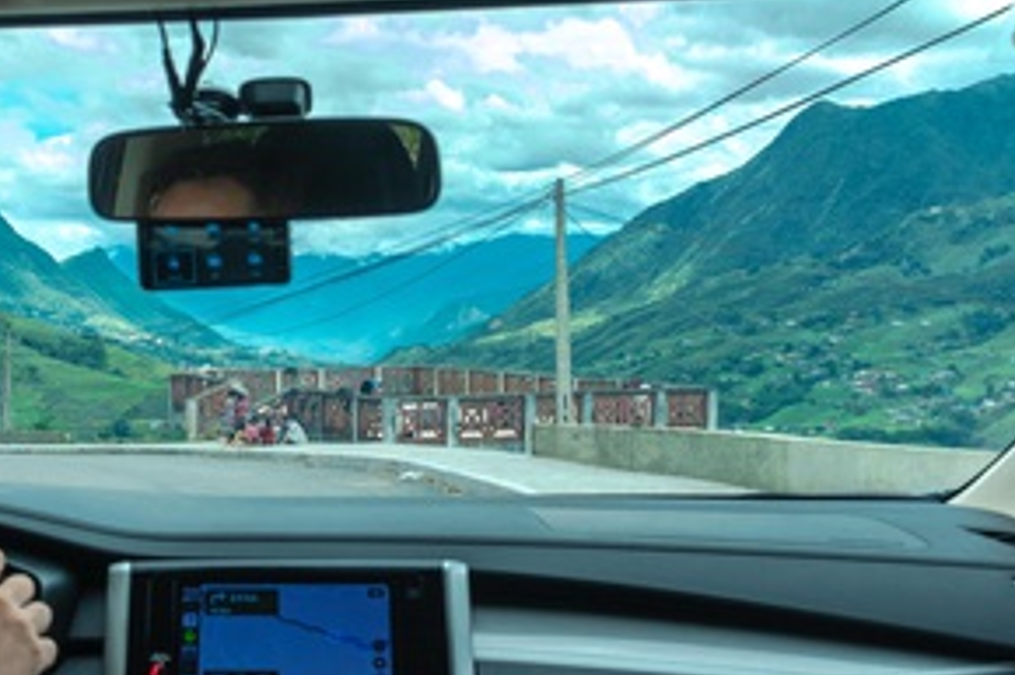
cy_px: 358
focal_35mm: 53
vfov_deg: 25.5
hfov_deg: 36.2
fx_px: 1493
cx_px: 200
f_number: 6.3
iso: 320
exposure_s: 1/160
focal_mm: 24
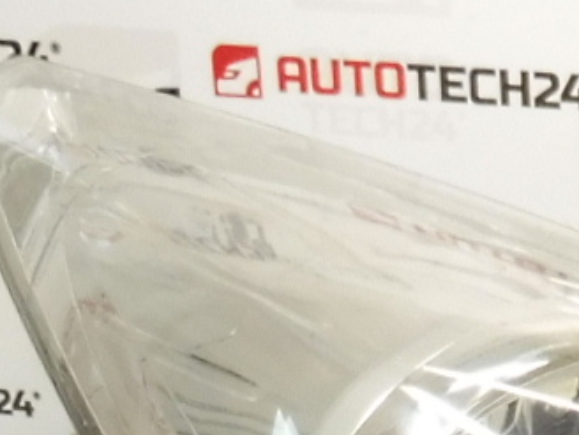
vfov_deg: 9.3
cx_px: 957
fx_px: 2509
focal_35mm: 150
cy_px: 833
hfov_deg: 12.3
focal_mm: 4.3
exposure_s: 1/60
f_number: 3.5
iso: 200
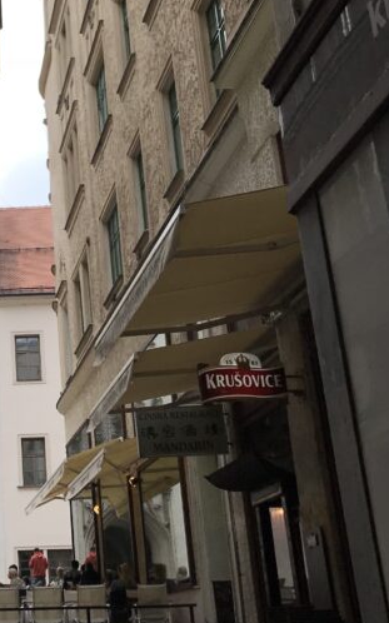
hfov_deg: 20.1
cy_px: 211
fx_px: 1035
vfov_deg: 33.2
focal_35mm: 61
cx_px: -64
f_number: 1.8
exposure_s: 1/772
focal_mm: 3.99
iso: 20
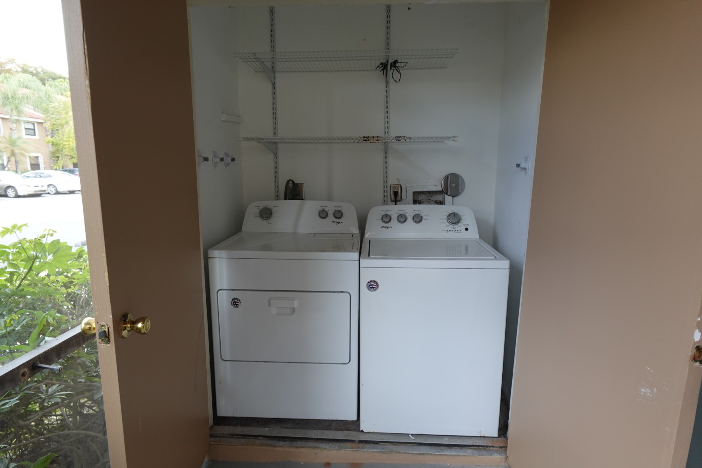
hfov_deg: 84.0
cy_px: 234
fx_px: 390
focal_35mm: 20
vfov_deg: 61.9
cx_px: 351
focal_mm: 7.6
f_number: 2
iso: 125
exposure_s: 1/100
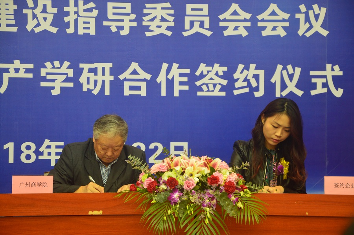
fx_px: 1356
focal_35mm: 138
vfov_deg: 9.9
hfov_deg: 14.9
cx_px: 177
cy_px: 118
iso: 800
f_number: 5.6
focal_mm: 92
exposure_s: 1/13
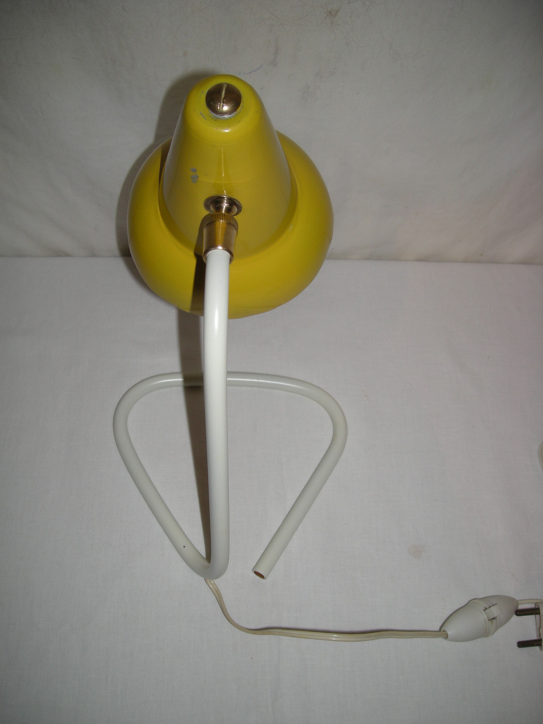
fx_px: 732
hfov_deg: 40.7
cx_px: 272
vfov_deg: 52.6
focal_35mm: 35
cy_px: 362
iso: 50
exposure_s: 1/30
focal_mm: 5.7
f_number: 2.8
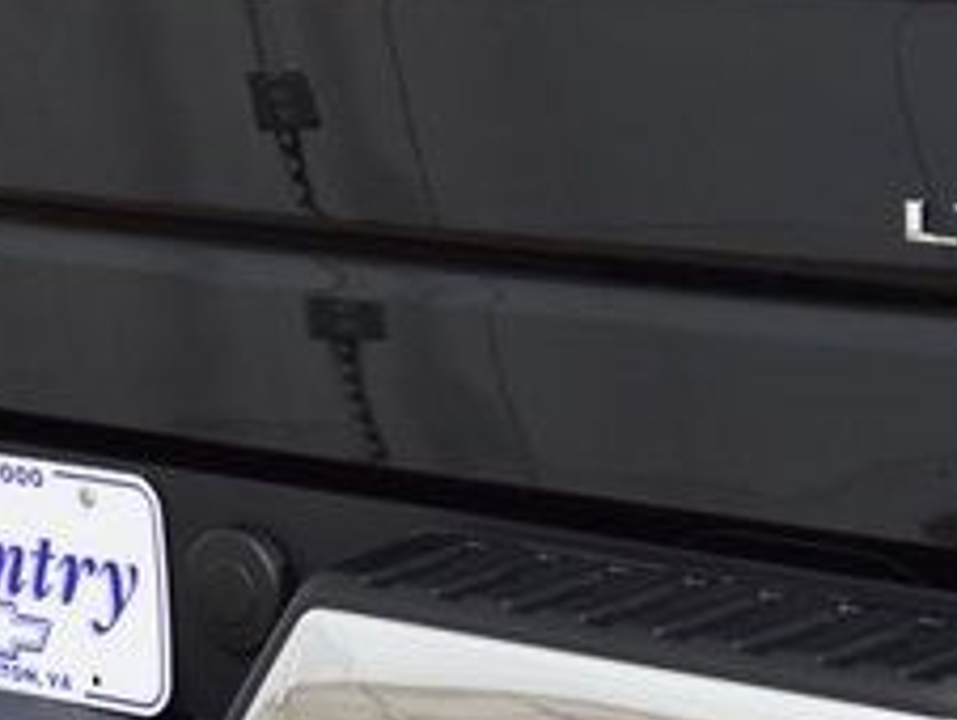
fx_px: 4068
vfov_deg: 10.1
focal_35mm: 147
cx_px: 377
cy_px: 375
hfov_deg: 13.4
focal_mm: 36
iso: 1000
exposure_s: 1/15
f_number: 6.3
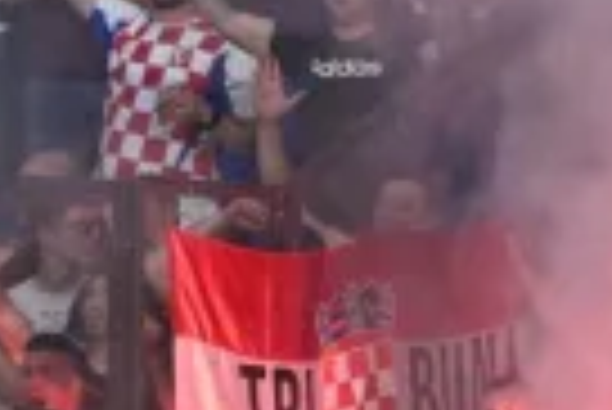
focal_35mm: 2233
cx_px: 698
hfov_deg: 0.9
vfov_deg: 0.6
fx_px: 38001
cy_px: -9
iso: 1600
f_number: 4
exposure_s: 1/640
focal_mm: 400
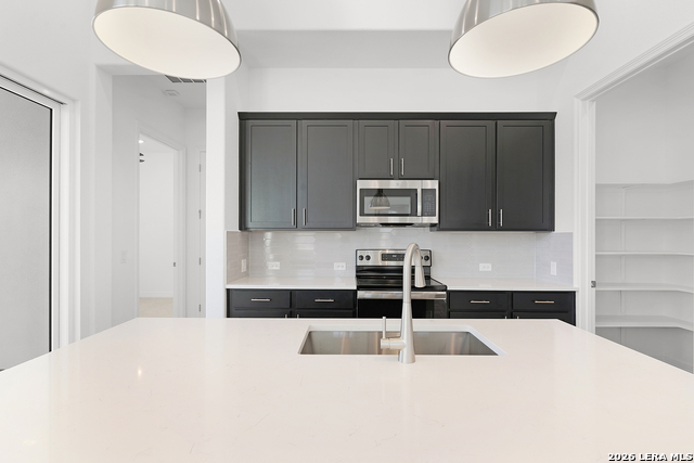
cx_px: 347
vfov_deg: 70.5
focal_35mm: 17
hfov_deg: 93.3
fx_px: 328
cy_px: 232
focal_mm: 17
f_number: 9
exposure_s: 1/20
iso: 100
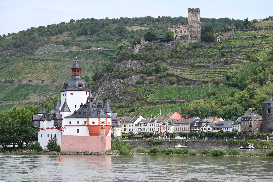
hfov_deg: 20.2
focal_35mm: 101
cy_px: 91
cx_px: 136
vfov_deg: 13.6
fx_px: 766
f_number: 7.1
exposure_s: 1/800
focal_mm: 101
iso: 400
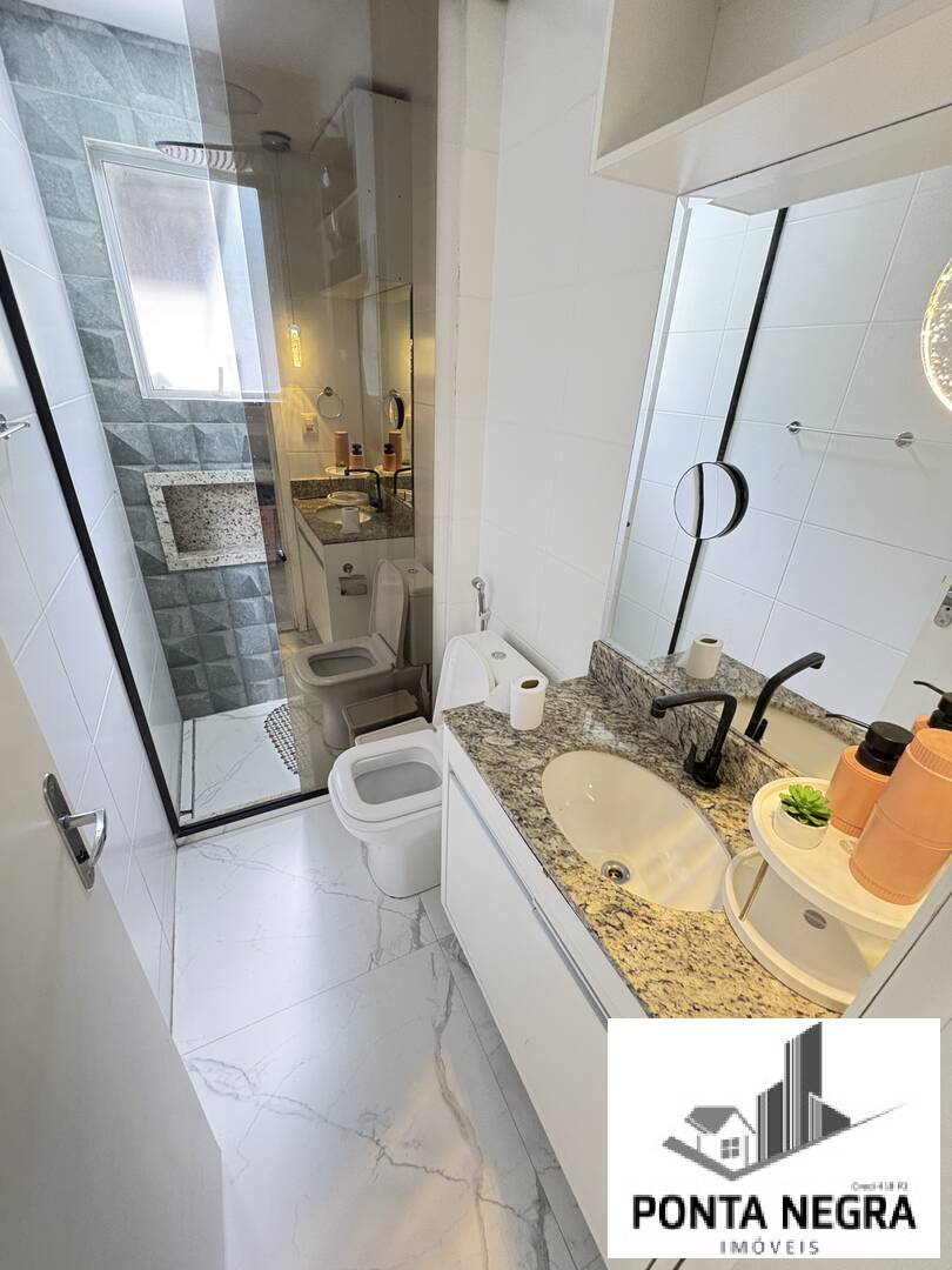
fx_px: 513
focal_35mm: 14
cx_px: 476
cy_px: 635
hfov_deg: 85.7
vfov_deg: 102.1
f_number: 2.2
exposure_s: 1/60
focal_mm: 2.22
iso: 640
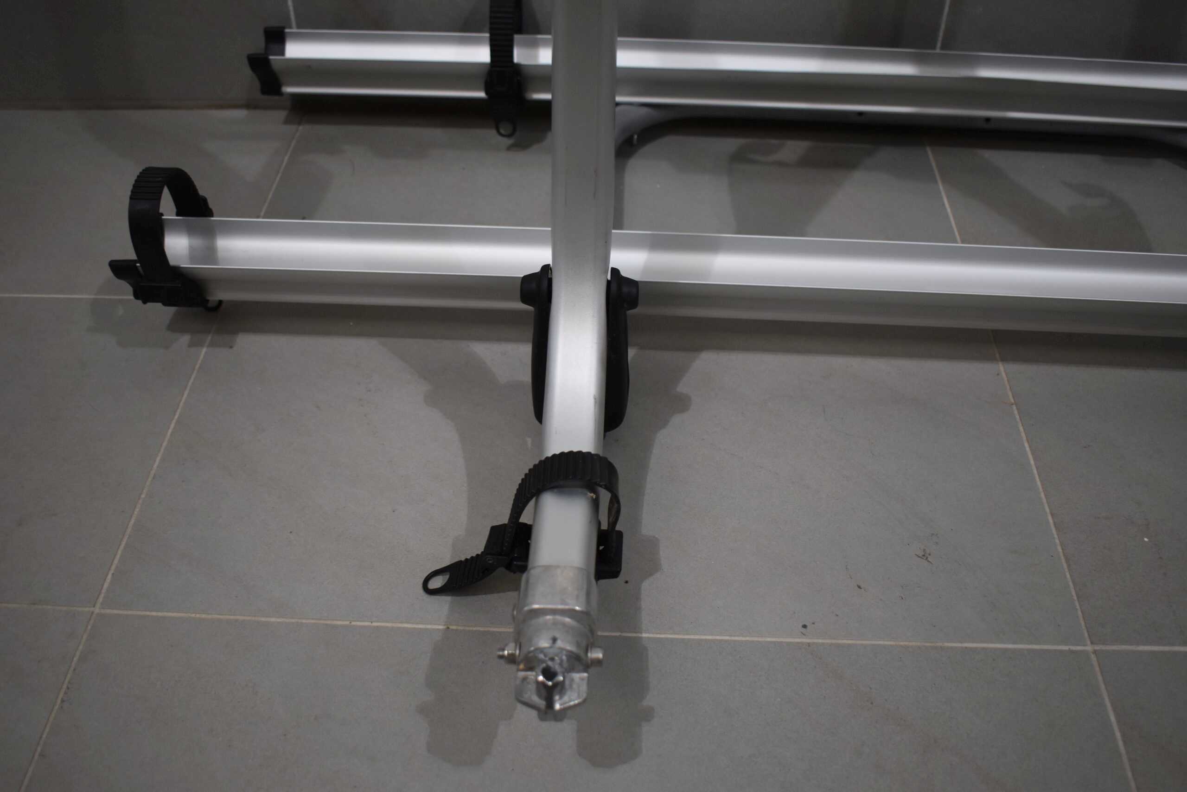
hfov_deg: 55.1
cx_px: 594
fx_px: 1138
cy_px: 396
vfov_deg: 38.4
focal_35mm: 34
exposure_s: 1/250
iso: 640
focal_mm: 23
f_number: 3.8
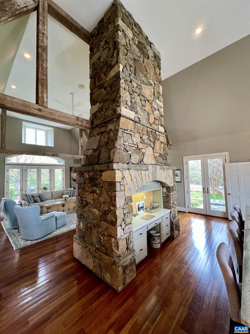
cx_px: 125
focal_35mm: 13
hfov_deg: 89.9
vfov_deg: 106.2
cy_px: 167
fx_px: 125
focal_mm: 1.57
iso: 160
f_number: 1.8
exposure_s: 1/60
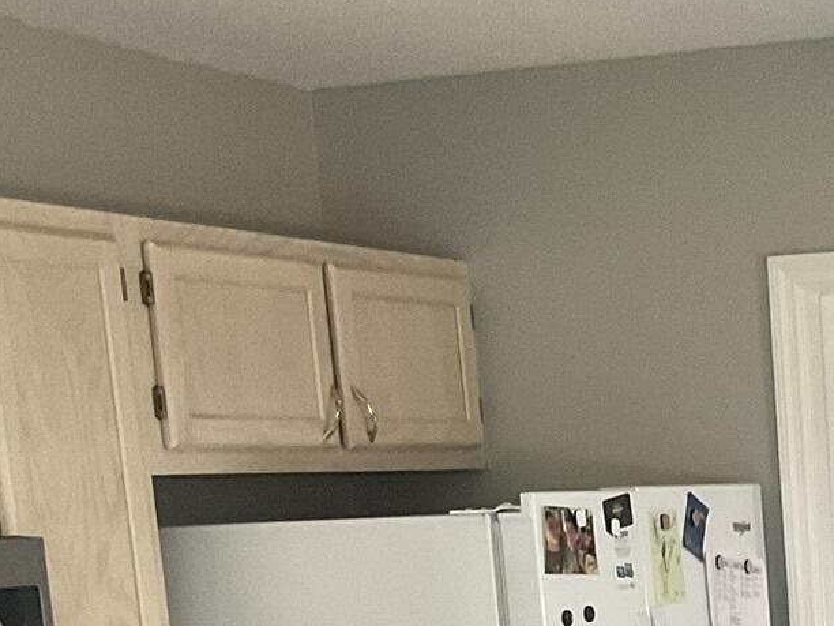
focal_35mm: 97
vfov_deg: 14.2
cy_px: 964
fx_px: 2337
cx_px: 1021
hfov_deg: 19.0
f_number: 1.8
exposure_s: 1/60
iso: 125
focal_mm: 3
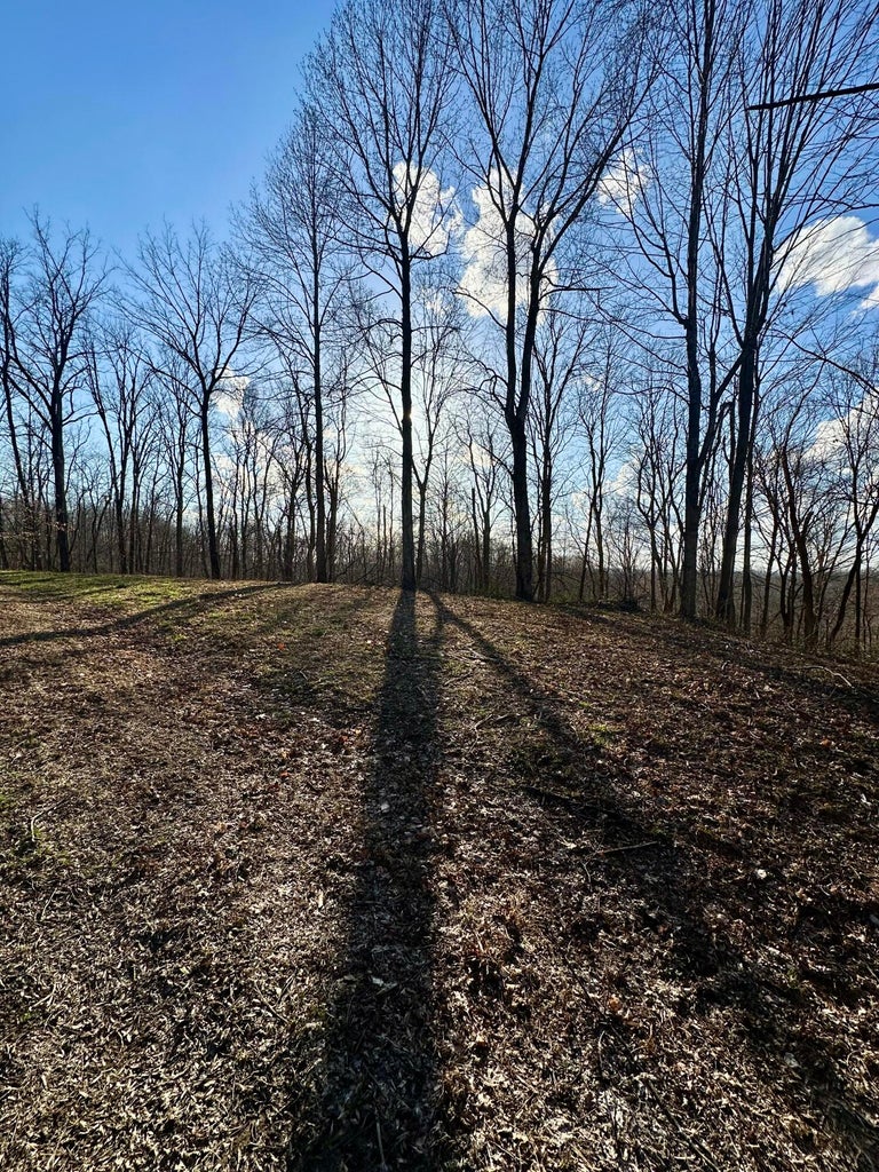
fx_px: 474
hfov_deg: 85.7
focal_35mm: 14
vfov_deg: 102.1
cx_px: 440
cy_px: 586
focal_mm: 2.22
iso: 50
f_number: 2.2
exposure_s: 1/2882
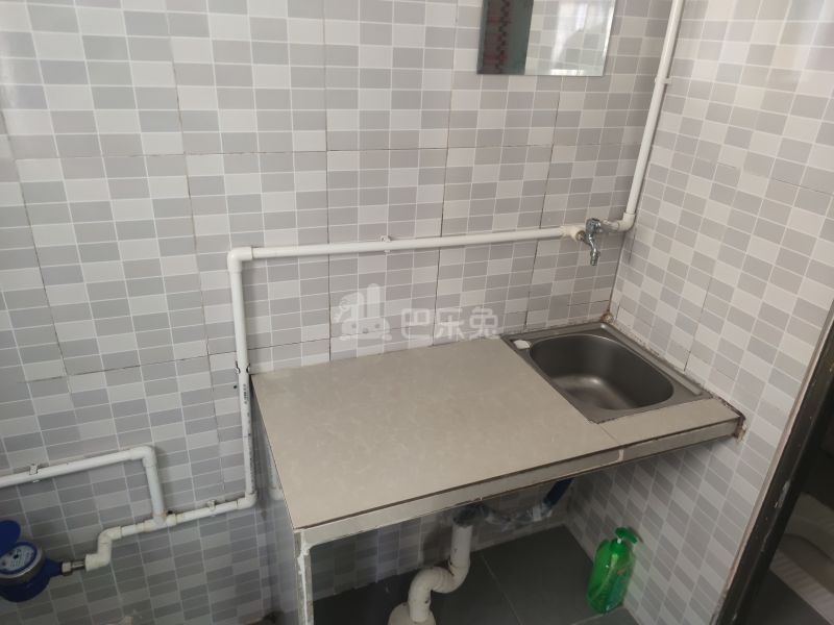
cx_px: 417
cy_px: 312
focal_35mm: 24
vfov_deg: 56.8
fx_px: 578
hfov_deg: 71.6
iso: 400
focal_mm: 6.72
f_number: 1.69
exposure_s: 1/92
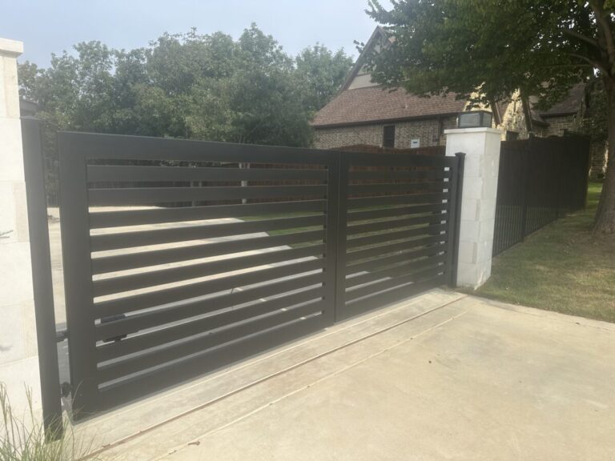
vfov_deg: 56.8
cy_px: 230
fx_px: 426
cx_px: 308
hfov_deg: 71.6
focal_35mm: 24
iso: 80
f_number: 1.78
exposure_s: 1/3717
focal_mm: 6.86
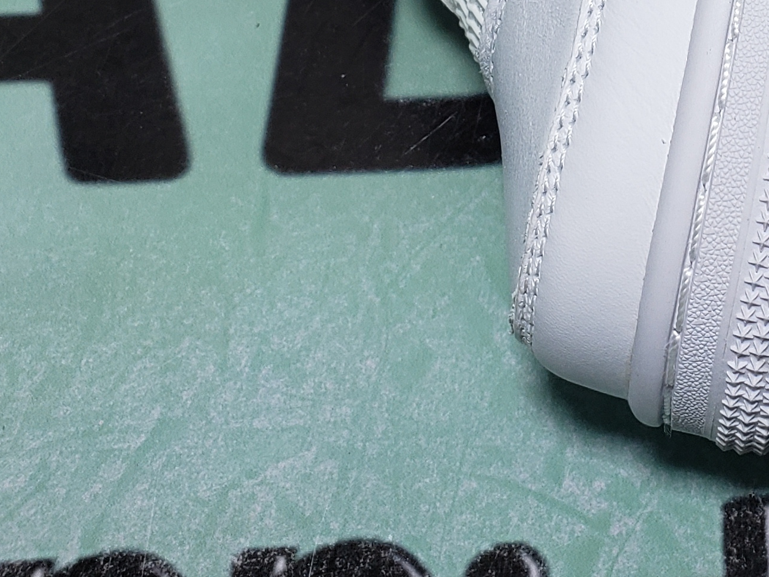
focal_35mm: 81
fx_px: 1800
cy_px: -219
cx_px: 792
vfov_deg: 16.9
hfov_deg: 23.0
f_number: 2.4
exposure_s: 1/243
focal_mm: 4.3
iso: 50
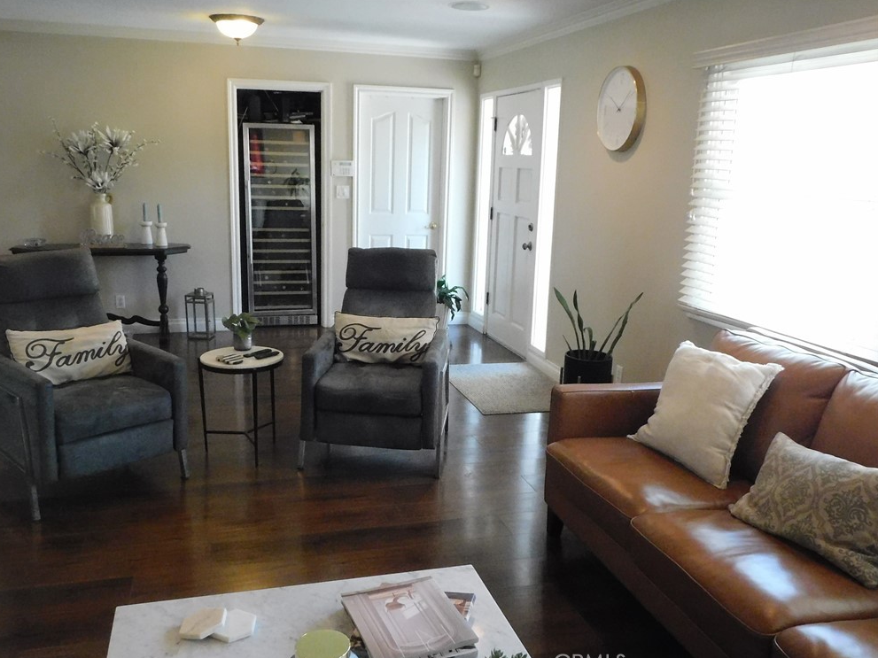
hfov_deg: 58.3
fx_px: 786
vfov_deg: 45.4
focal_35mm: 31
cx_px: 428
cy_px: 335
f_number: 3.2
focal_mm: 5.3
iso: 1600
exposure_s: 1/125
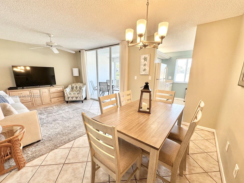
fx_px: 106
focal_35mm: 15
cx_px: 118
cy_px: 96
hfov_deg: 98.1
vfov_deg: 81.7
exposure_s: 1/120
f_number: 2.2
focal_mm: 2.22
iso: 100
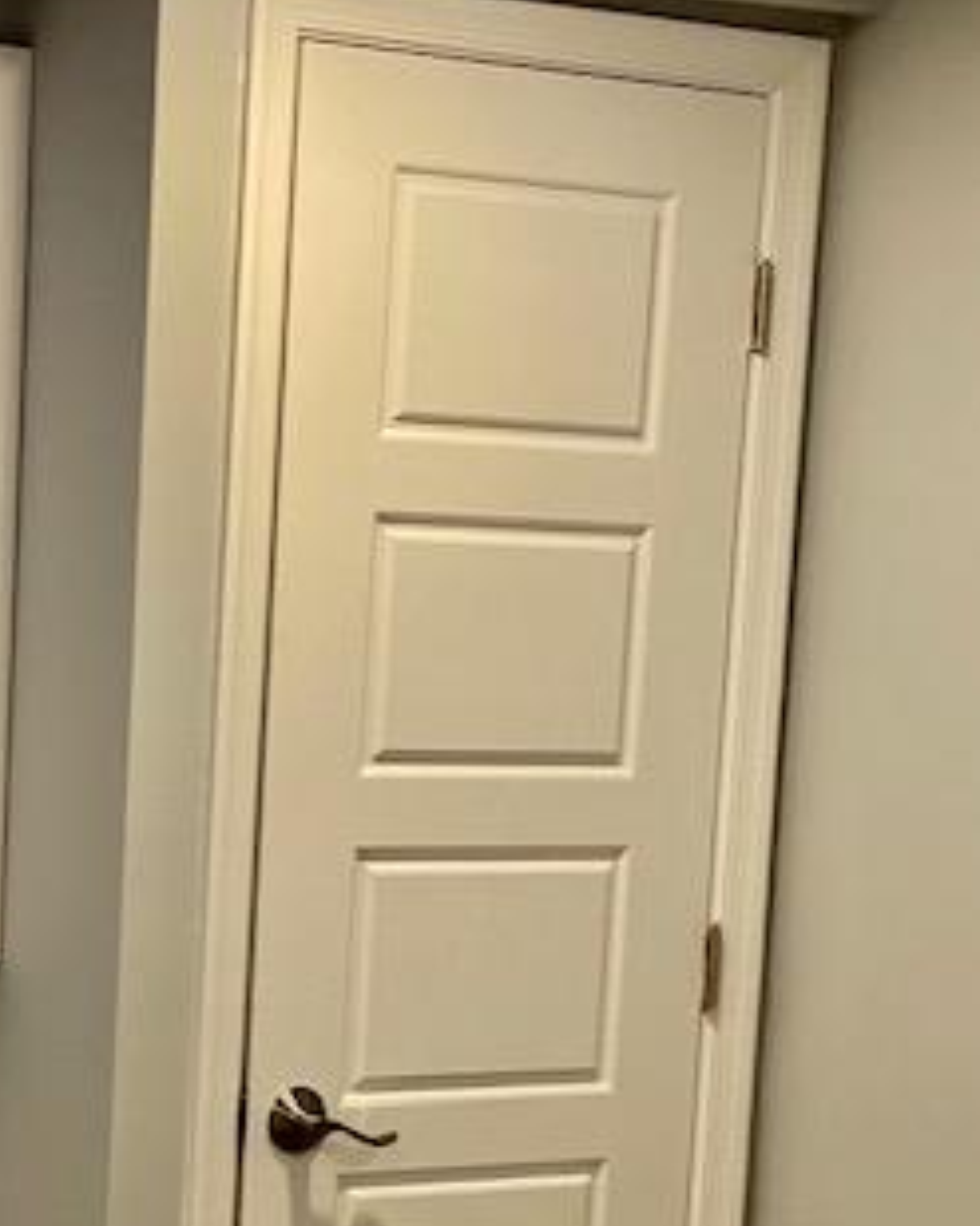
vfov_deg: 18.0
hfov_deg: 14.7
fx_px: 3809
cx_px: 401
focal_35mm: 105
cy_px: 1099
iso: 125
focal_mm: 6
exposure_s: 1/60
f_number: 2
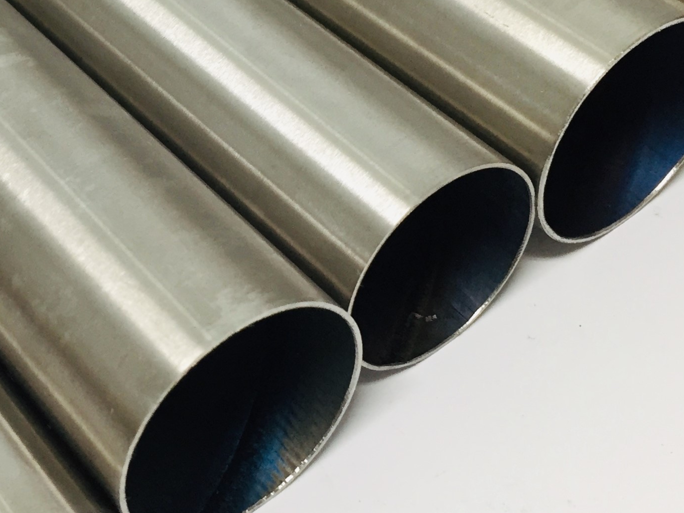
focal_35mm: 66
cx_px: 146
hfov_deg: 28.8
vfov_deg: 22.1
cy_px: 127
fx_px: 1304
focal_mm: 4.15
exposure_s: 1/30
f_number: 2.2
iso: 100
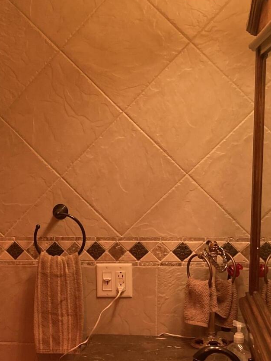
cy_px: 284
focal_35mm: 67
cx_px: 3
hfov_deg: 21.2
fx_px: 699
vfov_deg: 28.4
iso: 160
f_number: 1.8
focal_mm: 3.99
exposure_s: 1/60
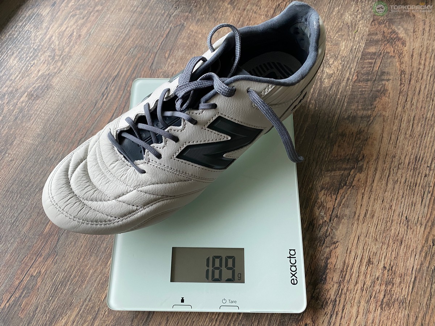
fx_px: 327
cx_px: 218
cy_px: 163
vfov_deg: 53.1
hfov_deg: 67.3
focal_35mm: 26
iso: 125
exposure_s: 1/88
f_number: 1.8
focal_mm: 4.25
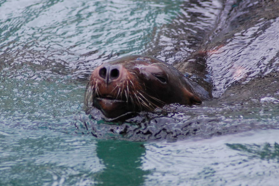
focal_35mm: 457
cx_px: 125
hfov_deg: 4.5
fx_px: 3537
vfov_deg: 3.0
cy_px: 91
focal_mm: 185
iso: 800
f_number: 4.8
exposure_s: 1/500
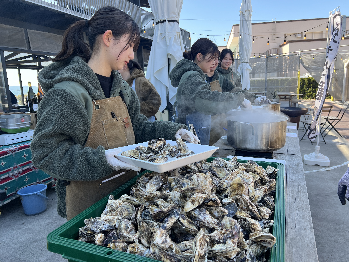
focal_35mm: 26
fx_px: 262
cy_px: 131
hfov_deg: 67.3
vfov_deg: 53.1
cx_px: 174
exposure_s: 1/658
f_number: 1.5
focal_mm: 5.7
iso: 50
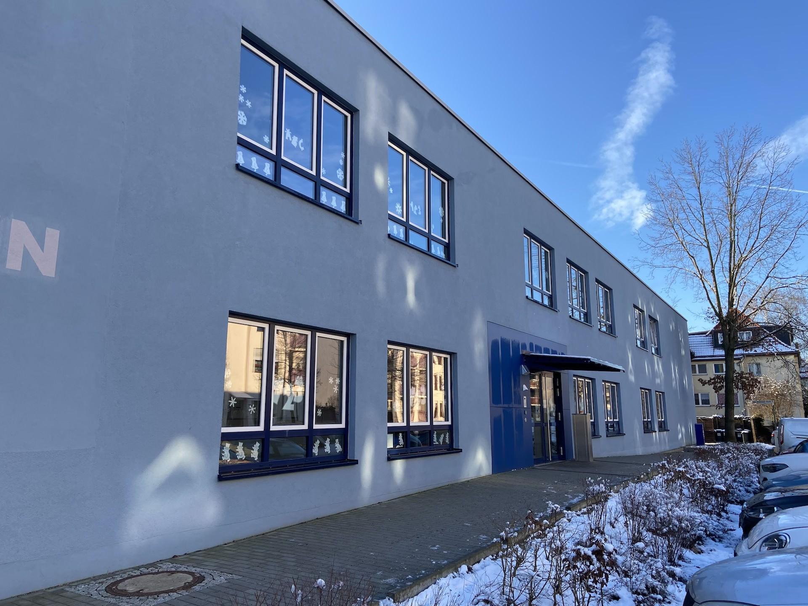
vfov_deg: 53.1
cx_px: 404
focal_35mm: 26
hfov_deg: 67.3
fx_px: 607
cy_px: 303
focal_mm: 4.25
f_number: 1.8
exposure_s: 1/633
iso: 32
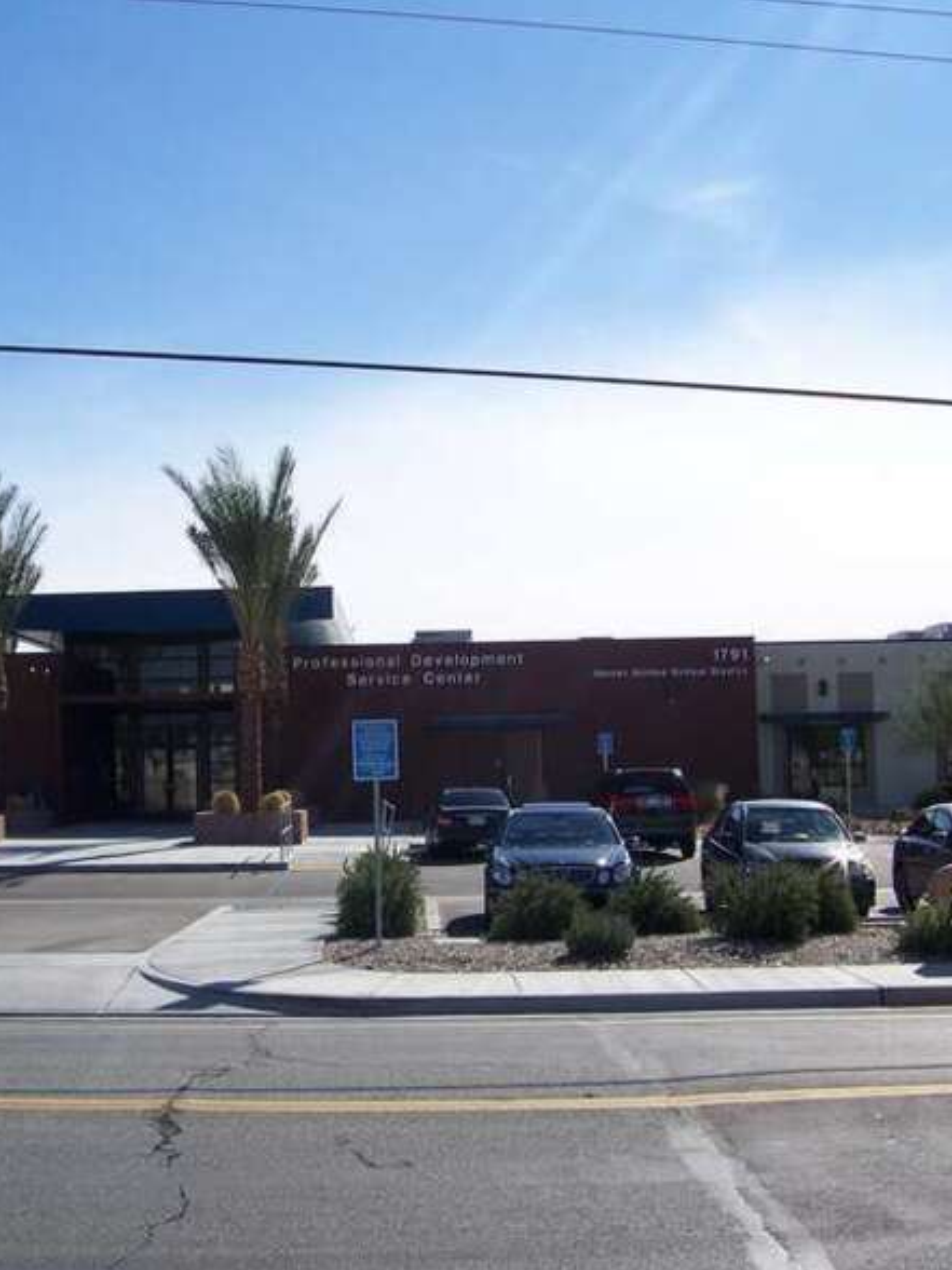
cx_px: 300
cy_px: 646
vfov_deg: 38.9
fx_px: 1797
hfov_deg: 29.4
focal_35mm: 49
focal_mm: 5.85
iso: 64
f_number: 4
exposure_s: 1/640
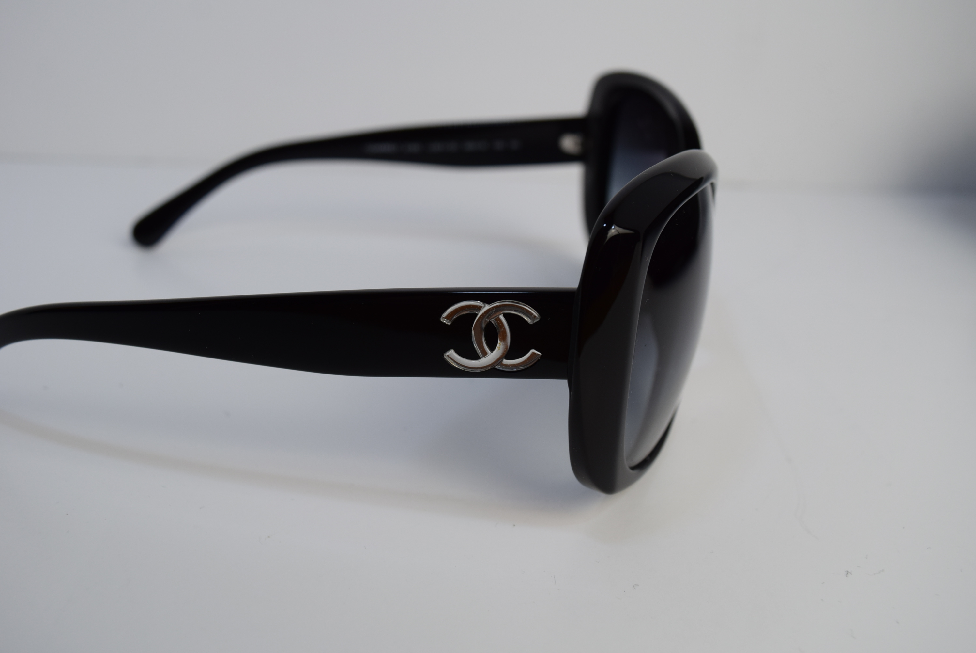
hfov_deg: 53.1
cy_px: 326
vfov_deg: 36.9
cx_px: 488
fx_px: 977
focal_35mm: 36
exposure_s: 1/160
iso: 400
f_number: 6.3
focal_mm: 24
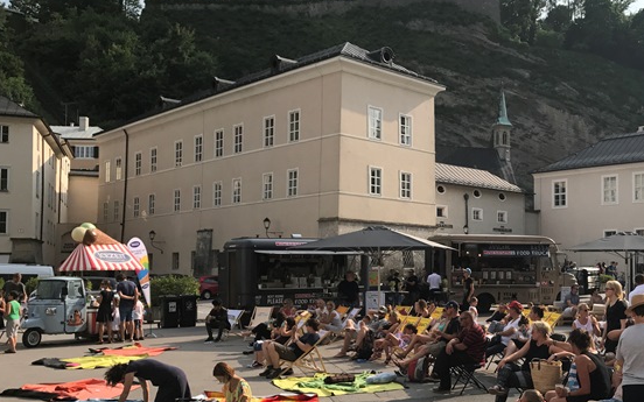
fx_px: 755
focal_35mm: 43
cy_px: 259
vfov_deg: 29.7
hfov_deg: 45.4
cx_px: 436
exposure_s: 1/1916
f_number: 1.8
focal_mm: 3.99
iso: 20
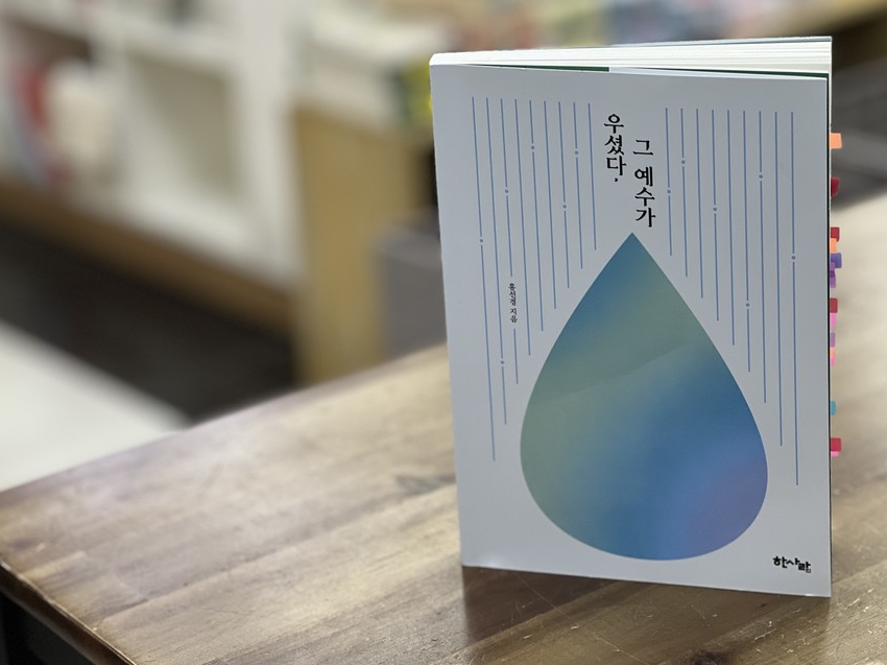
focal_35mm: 87
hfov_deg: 22.5
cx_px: 445
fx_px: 2229
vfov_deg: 17.0
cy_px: 311
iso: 160
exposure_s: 1/40
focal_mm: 9
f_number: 2.8
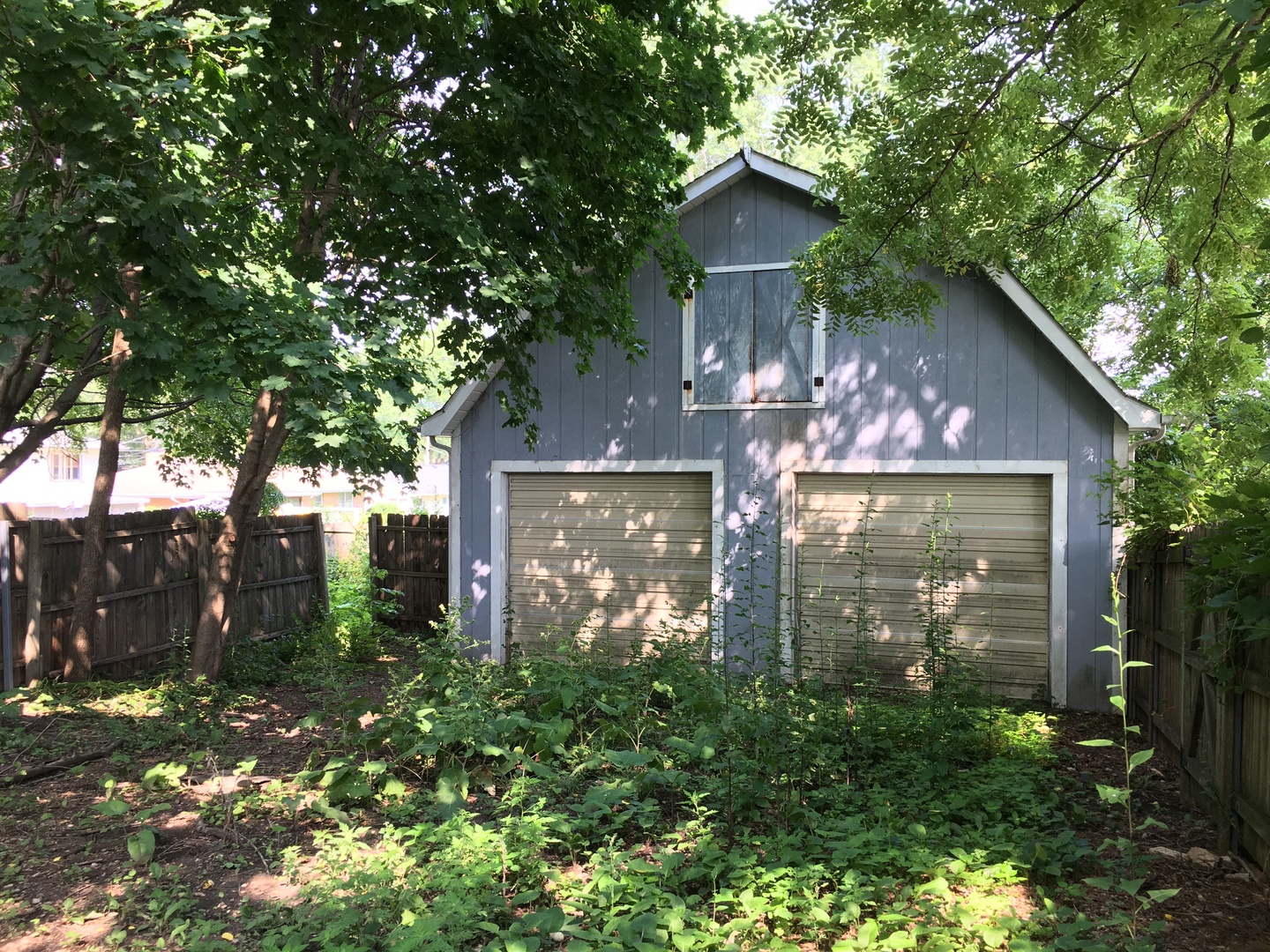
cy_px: 476
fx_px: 1064
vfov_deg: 48.2
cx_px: 635
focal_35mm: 29
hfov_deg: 61.7
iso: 25
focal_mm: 4.15
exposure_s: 1/60
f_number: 2.2
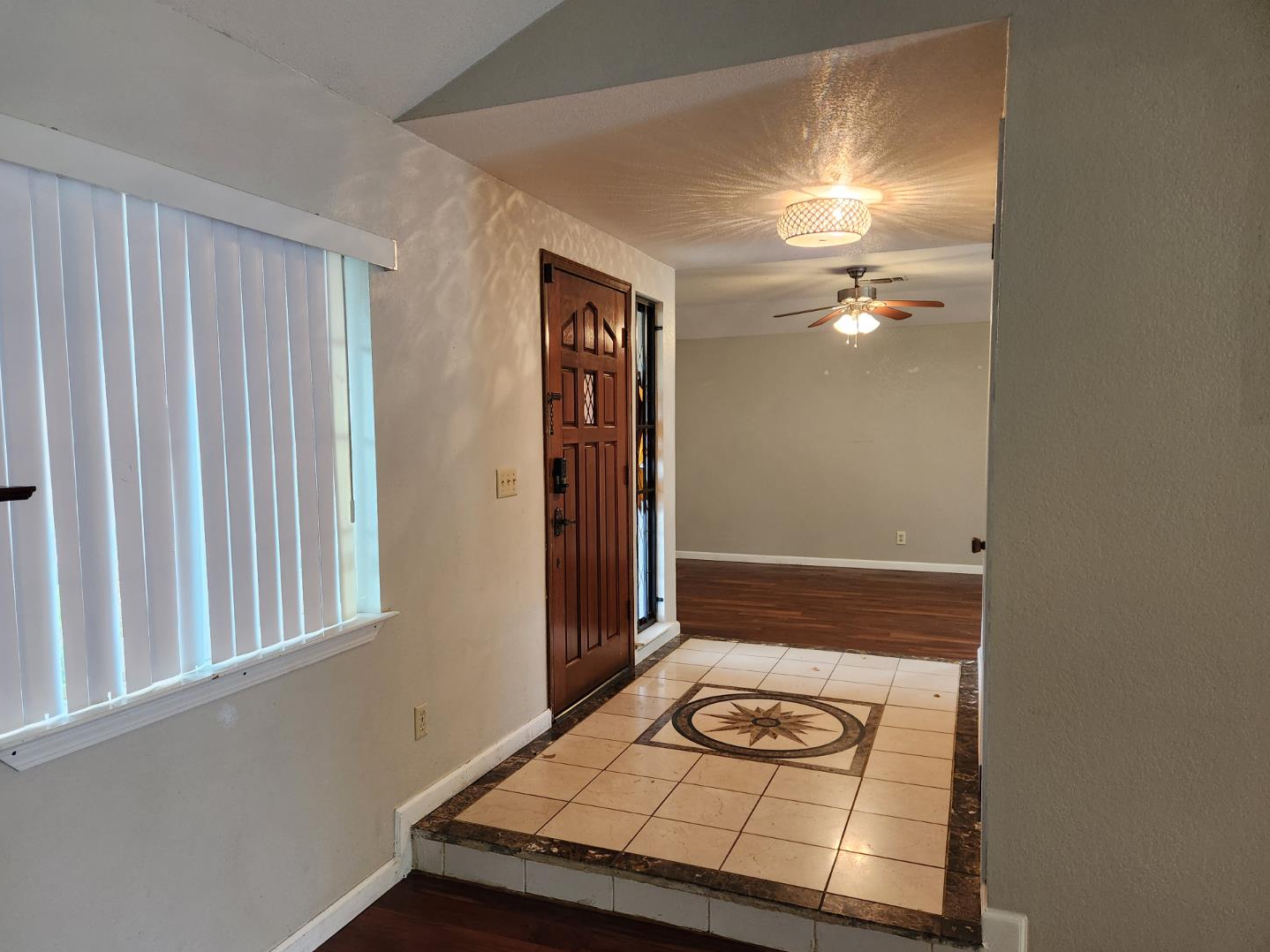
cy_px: 490
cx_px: 618
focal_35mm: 24
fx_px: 880
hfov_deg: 71.6
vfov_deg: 56.8
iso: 500
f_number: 1.8
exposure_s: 1/120
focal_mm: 5.4
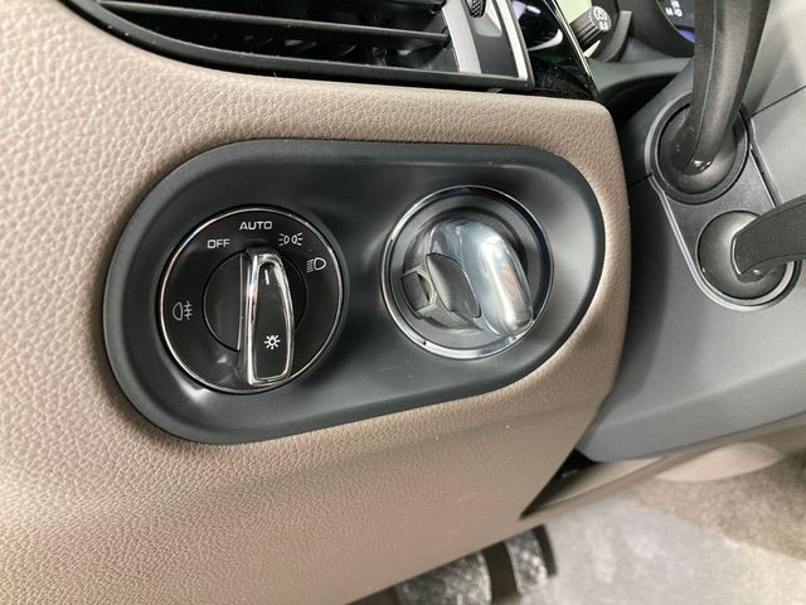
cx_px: 403
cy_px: 302
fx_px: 652
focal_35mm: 28
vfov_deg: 49.7
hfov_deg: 63.4
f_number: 1.8
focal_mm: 3.99
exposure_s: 1/60
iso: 320
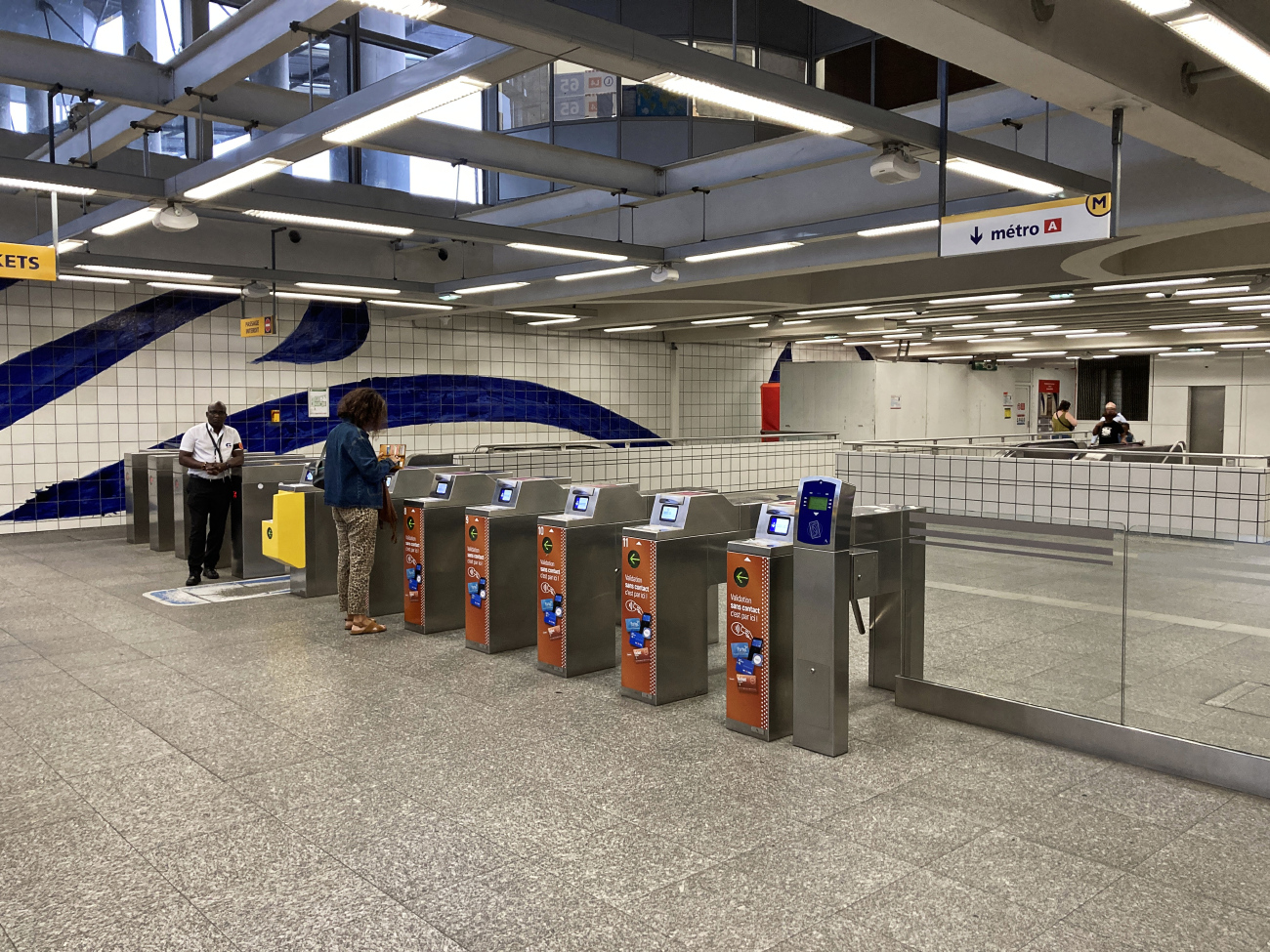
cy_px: 476
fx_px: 1027
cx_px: 635
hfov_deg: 63.4
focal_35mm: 28
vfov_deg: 49.7
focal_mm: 3.99
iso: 125
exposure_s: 1/50
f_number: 1.8
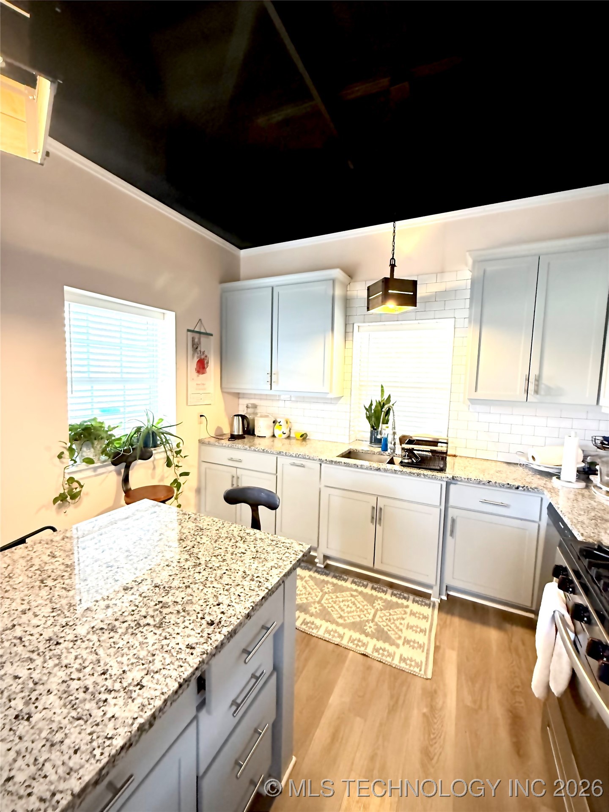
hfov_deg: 85.7
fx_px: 328
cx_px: 304
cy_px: 406
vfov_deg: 102.1
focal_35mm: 14
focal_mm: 2.22
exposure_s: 1/60
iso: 250
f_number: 2.2
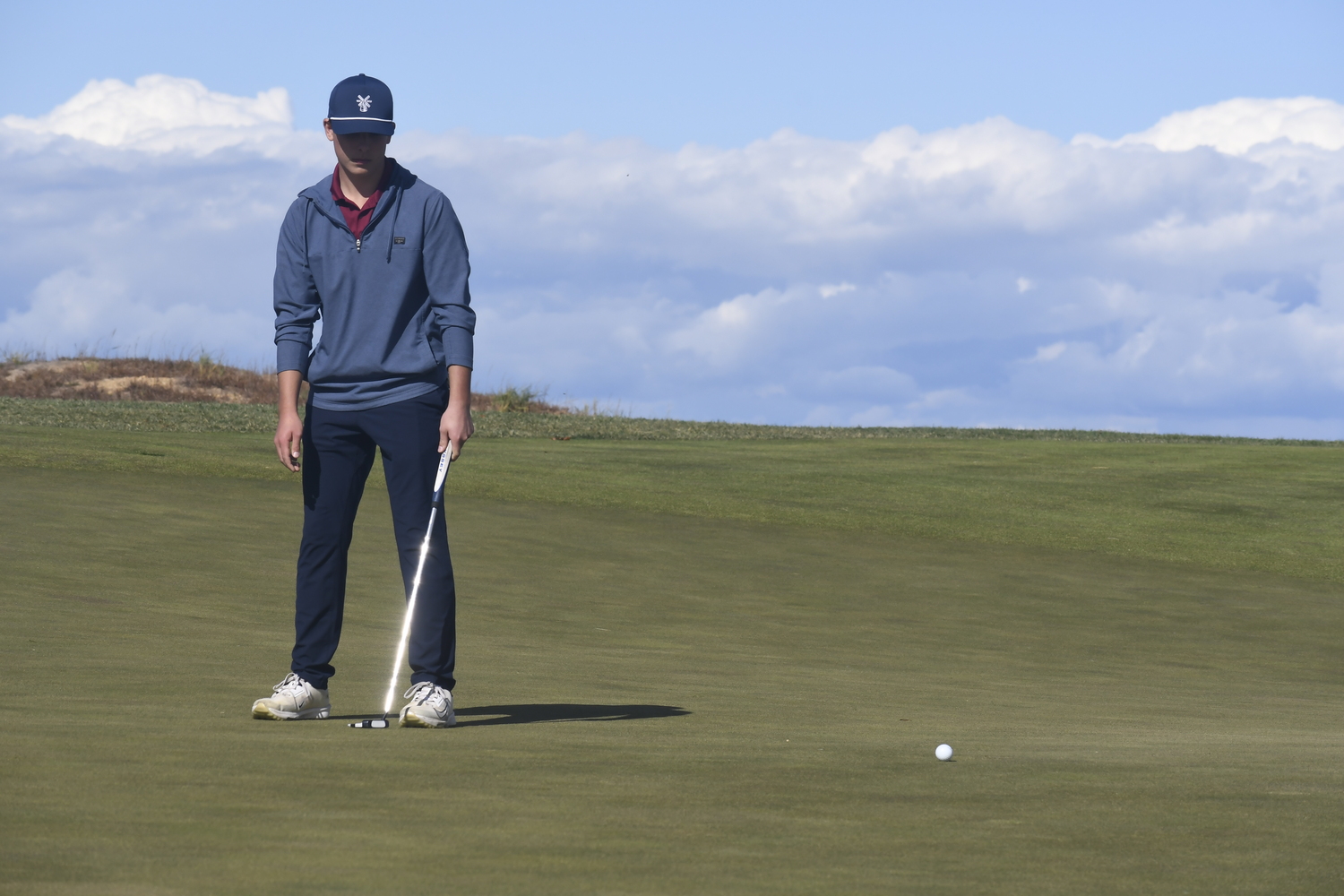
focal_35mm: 195
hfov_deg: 10.5
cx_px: 672
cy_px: 448
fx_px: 7279
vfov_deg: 7.0
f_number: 10
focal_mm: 130
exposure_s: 1/1600
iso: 400
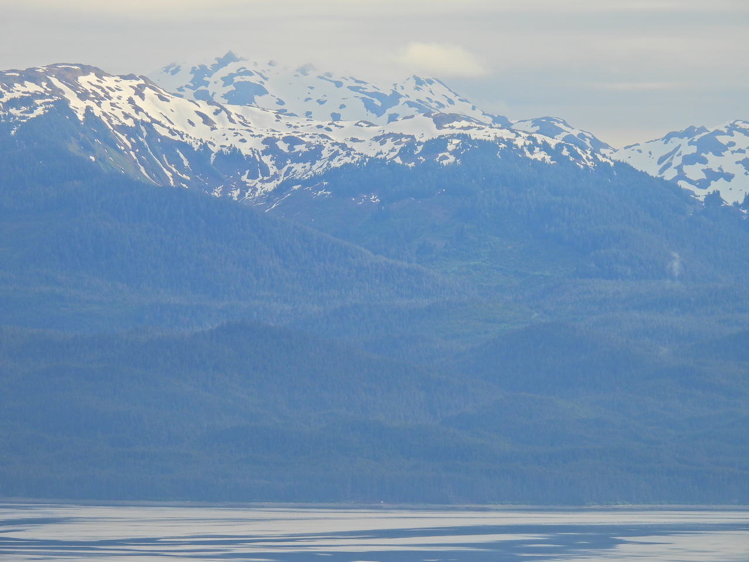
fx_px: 7573
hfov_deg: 5.7
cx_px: 374
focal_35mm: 350
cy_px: 281
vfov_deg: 4.2
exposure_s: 1/640
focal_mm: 62.5
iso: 100
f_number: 5
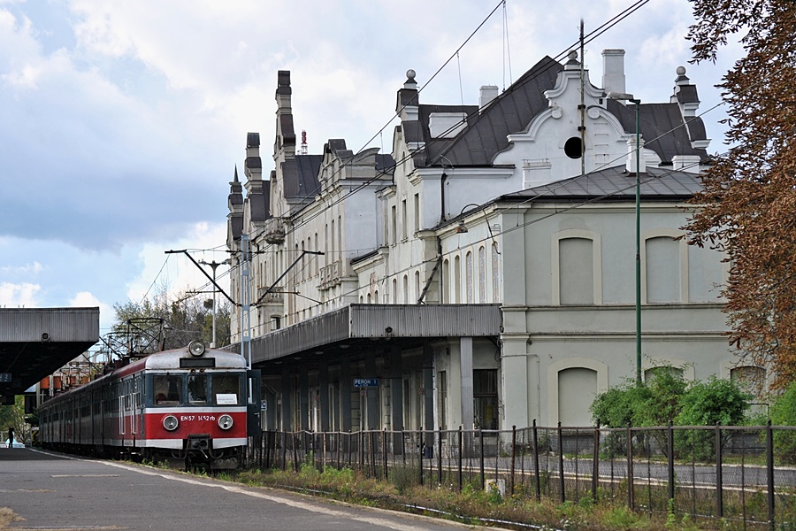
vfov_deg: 11.4
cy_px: 266
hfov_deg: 17.1
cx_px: 398
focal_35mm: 120
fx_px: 2653
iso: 100
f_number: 5.6
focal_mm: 80
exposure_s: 1/250
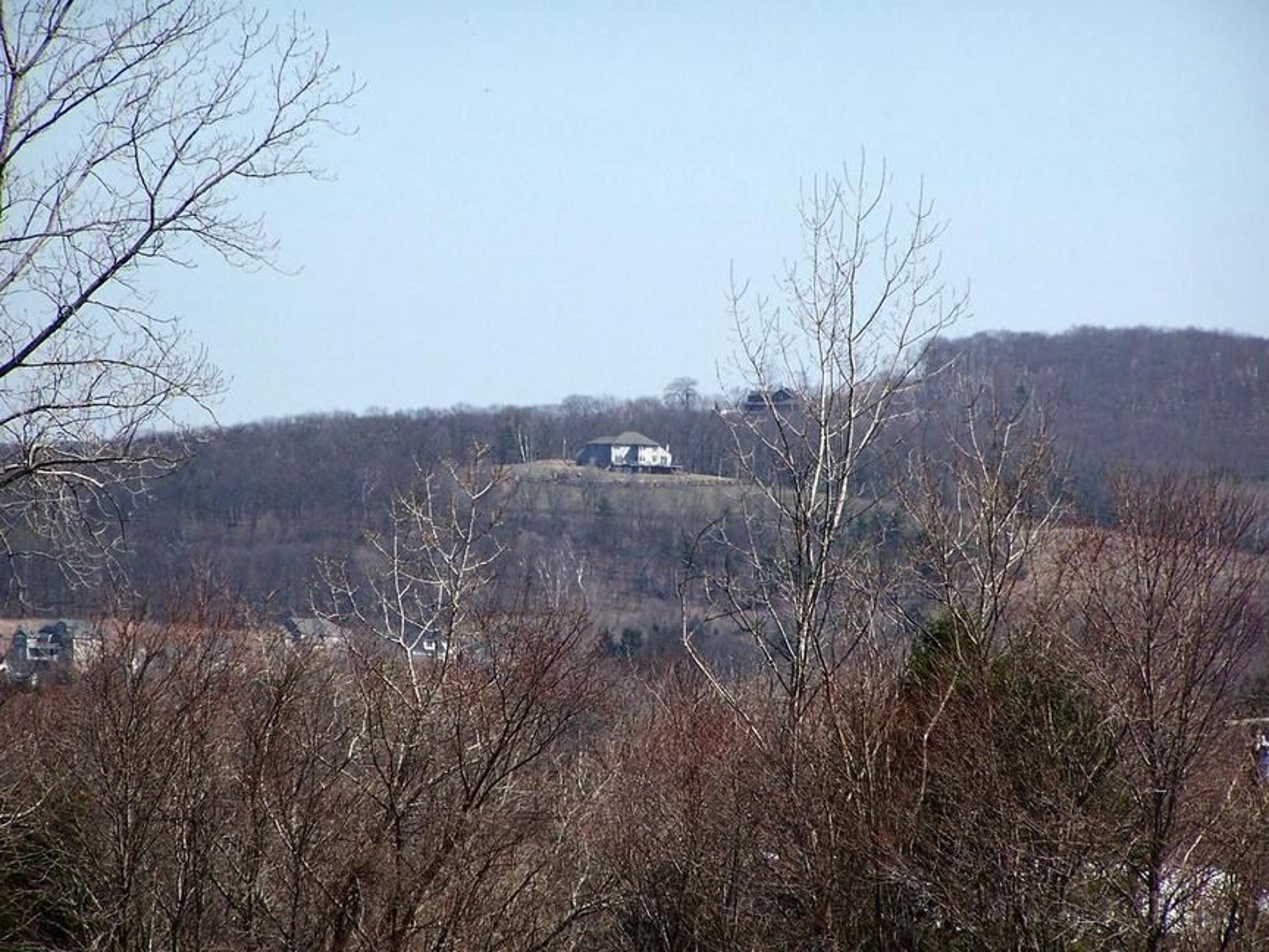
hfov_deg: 5.4
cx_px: 634
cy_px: 476
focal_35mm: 367
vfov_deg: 4.1
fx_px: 13454
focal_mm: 60.8
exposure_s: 1/500
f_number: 5
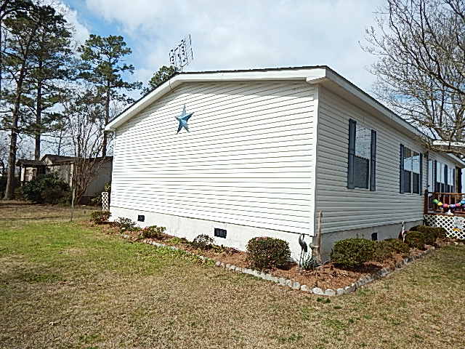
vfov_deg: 61.1
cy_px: 174
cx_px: 232
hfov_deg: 76.4
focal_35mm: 22
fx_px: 296
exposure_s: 1/640
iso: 125
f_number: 6
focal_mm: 4
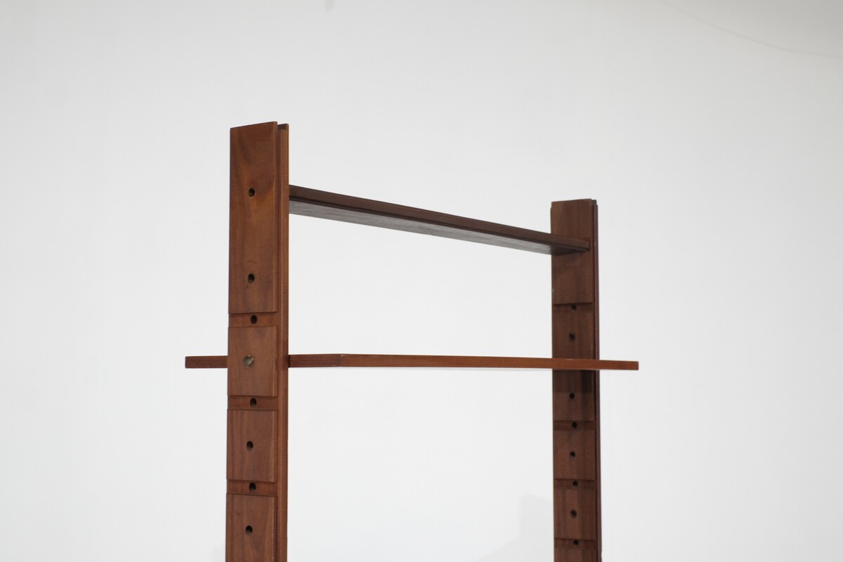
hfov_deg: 37.5
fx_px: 1241
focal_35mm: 53
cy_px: 281
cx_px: 422
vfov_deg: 25.5
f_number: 5.6
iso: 800
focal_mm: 35
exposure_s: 1/90
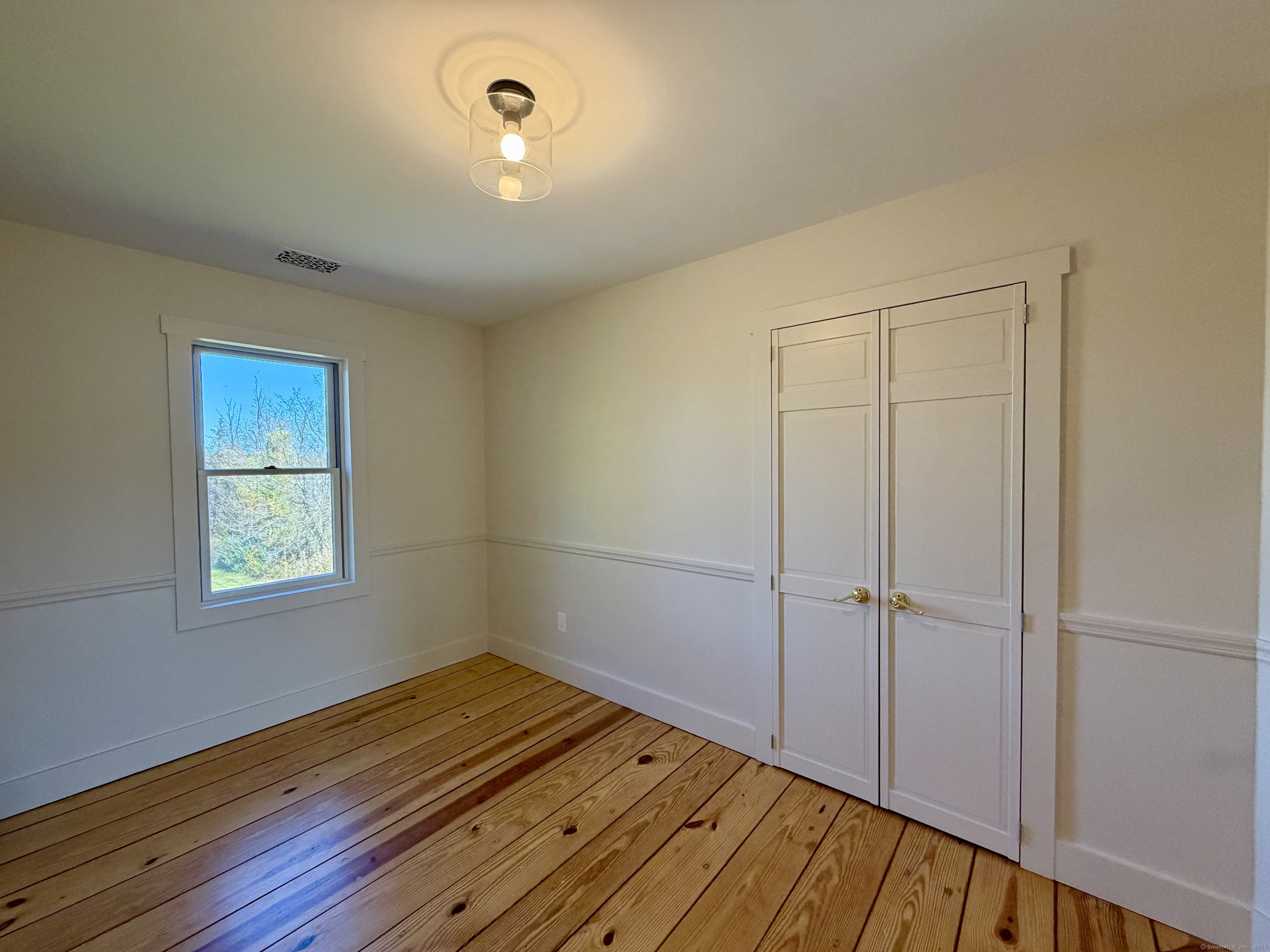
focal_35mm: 14
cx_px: 635
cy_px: 476
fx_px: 514
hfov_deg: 102.1
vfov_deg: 85.7
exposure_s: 1/120
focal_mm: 2.22
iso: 250
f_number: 2.2
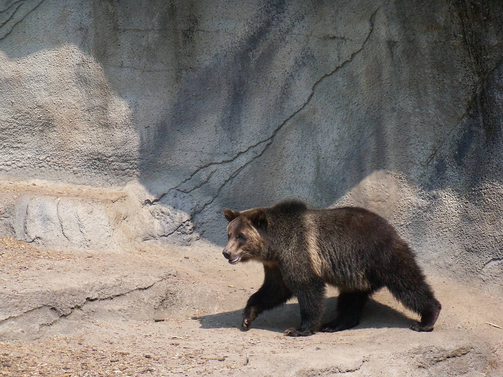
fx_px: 2122
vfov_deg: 10.2
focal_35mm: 146
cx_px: 252
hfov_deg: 13.5
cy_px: 188
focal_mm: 25.8
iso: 200
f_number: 4.3
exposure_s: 1/800
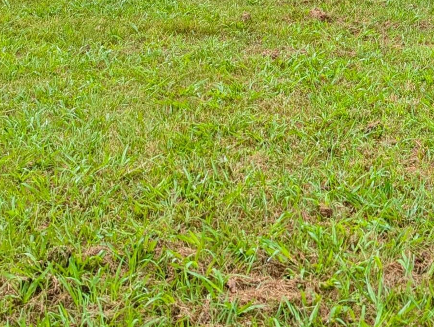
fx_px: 1004
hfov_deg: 23.1
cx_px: 468
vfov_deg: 17.8
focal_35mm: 80
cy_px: -37
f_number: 1.85
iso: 48
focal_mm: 6.81
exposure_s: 1/864
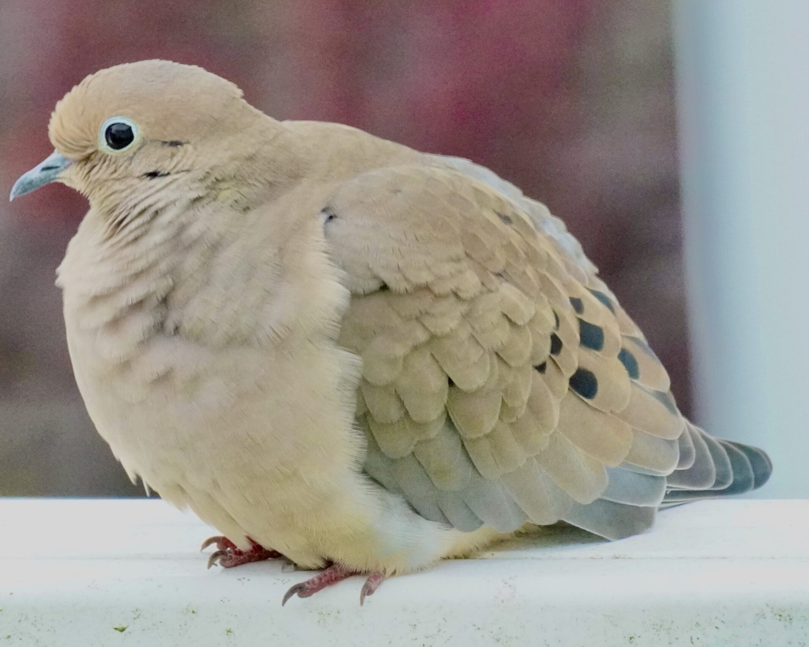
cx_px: 337
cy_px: 324
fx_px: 14175
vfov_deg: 2.6
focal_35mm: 592
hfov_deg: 3.3
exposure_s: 1/800
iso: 6400
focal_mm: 350
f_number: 8
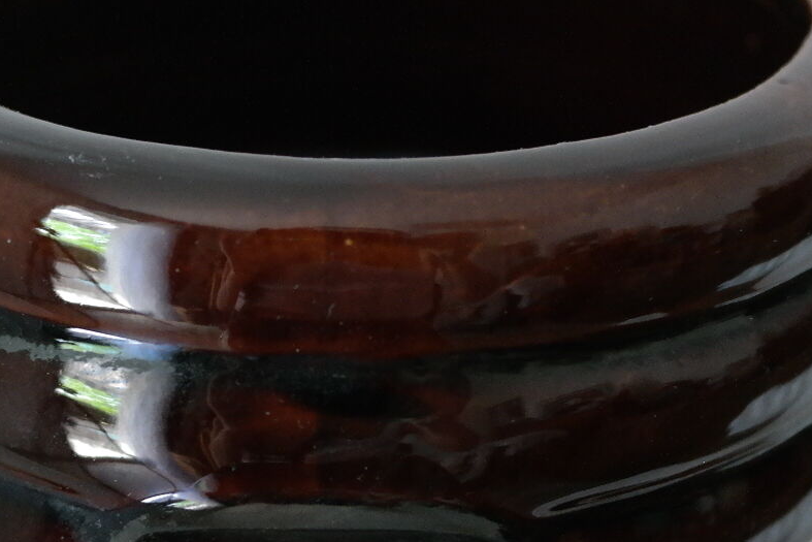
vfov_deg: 13.6
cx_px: 343
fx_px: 2278
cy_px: 296
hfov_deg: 20.2
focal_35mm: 101
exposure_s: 1/50
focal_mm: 30
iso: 1600
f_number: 4.5
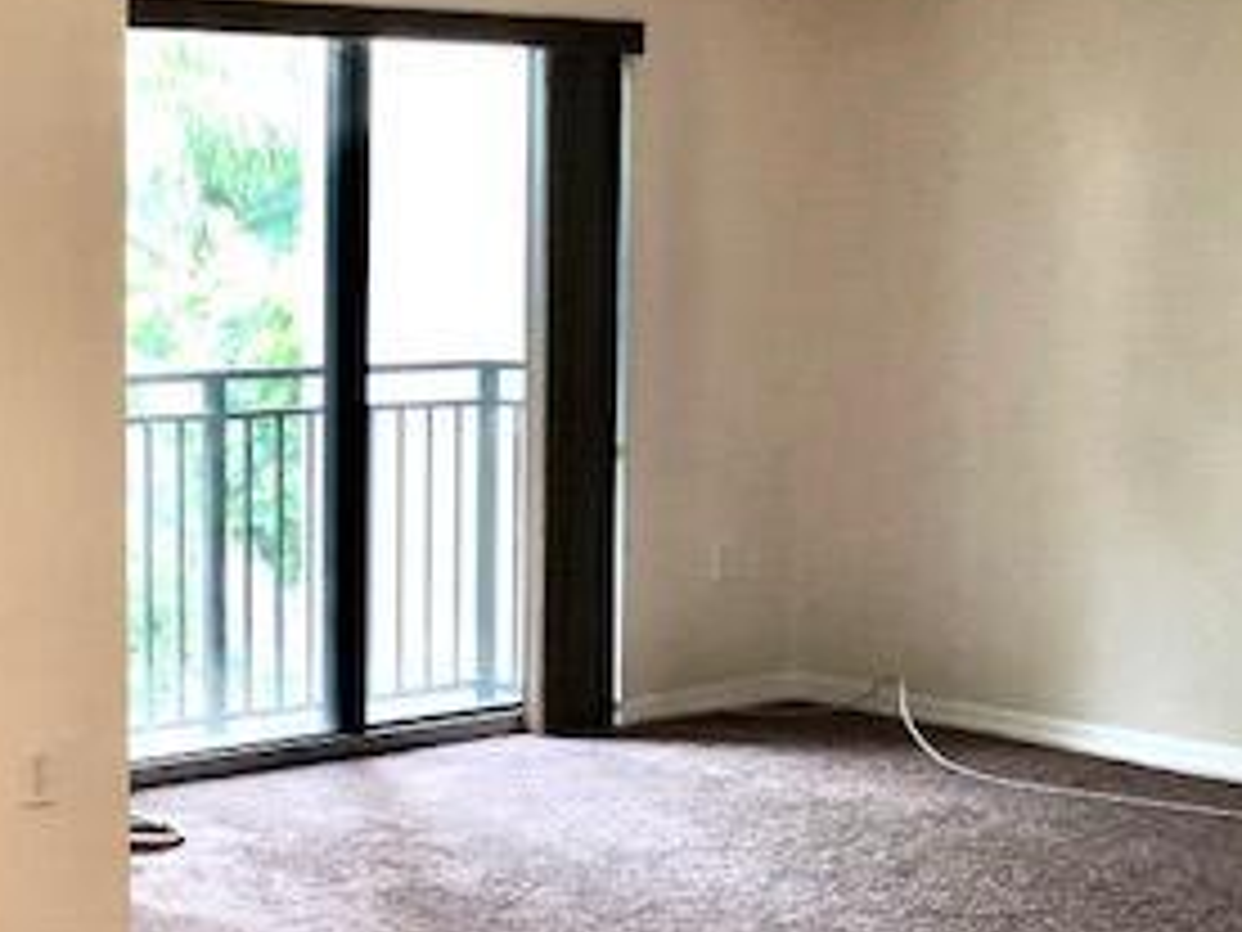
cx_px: 40
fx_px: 2332
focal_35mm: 65
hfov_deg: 28.3
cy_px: 509
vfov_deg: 22.6
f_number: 1.8
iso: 40
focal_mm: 3.99
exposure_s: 1/17
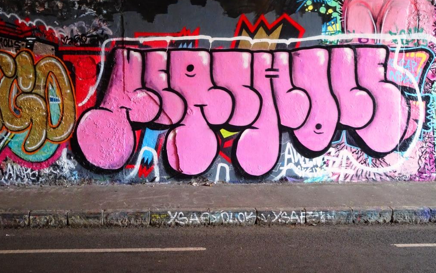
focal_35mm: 44
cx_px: 217
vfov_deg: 29.2
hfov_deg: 45.3
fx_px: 523
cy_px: 119
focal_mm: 7.05
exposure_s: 1/50
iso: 500
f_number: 4
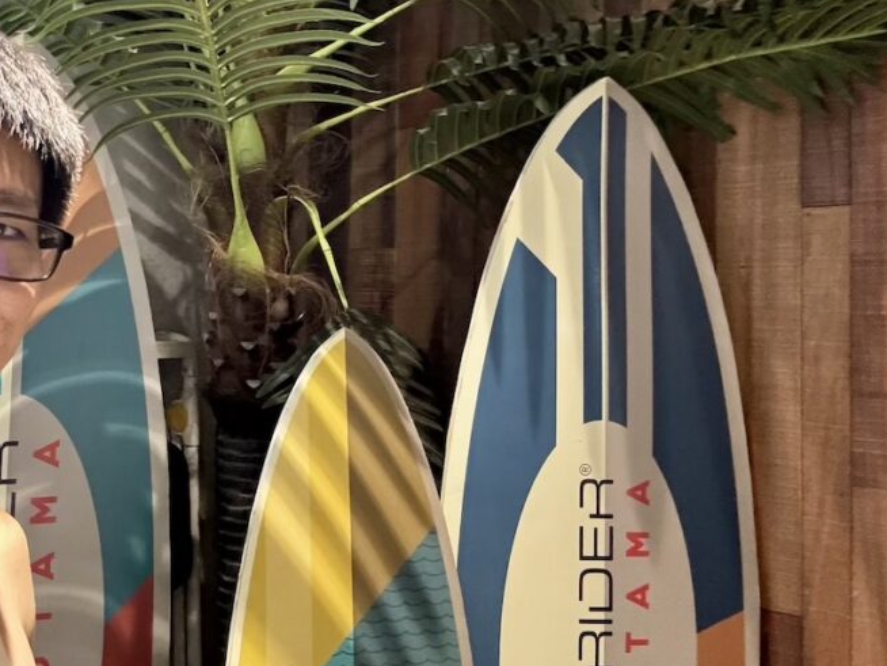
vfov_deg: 39.5
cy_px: 259
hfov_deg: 50.0
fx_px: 923
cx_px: 264
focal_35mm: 36
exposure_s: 1/25
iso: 500
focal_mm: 2.69
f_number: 1.9
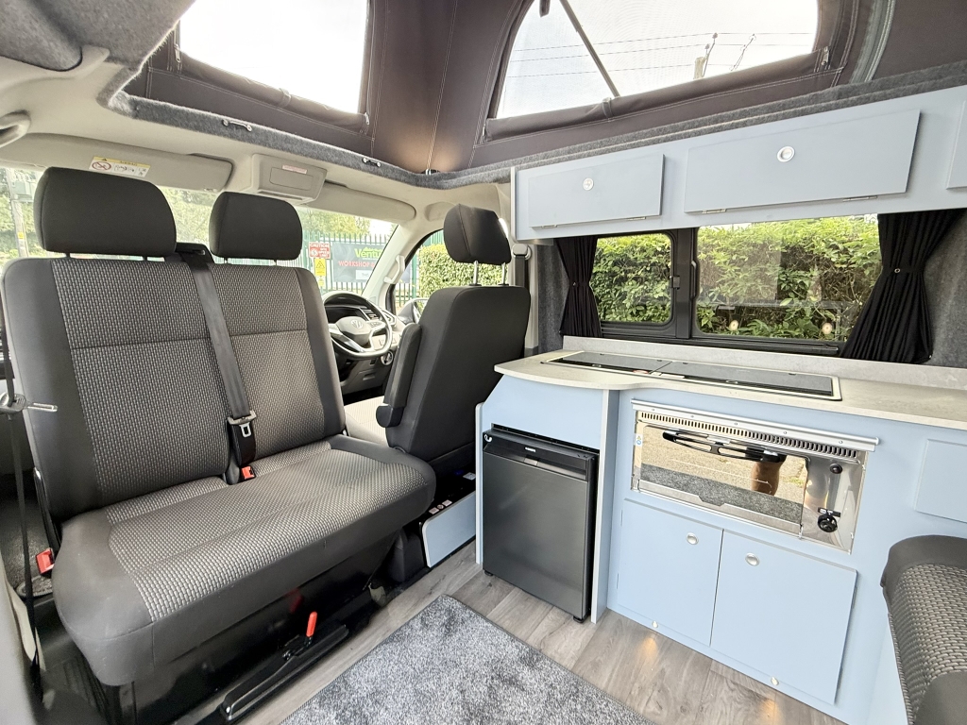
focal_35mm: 14
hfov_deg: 102.1
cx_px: 484
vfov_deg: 85.7
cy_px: 362
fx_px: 391
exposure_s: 1/99
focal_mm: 2.22
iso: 80
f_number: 2.2
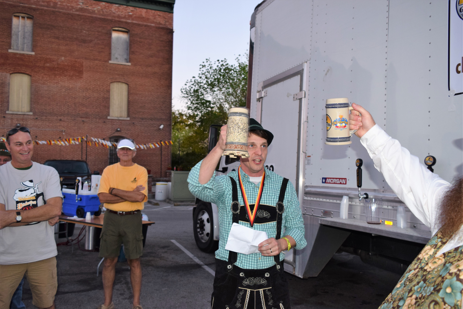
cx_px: 232
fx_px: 347
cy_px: 154
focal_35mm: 27
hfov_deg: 67.4
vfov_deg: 47.9
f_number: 4.5
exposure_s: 1/80
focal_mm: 18
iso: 800
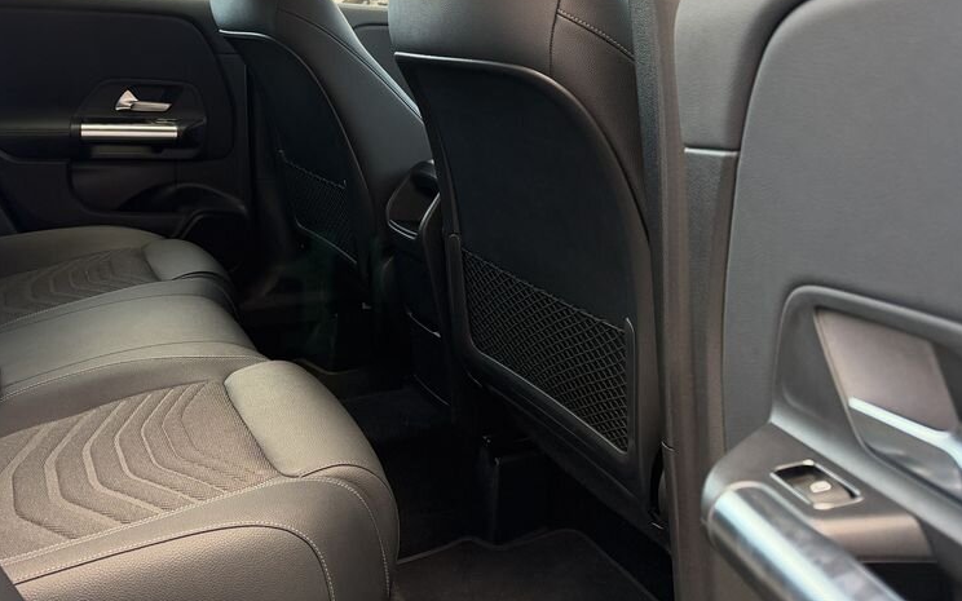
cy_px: 106
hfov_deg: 54.6
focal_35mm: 35
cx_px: 348
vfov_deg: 34.9
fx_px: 918
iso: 200
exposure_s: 1/102
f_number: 1.78
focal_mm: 6.76
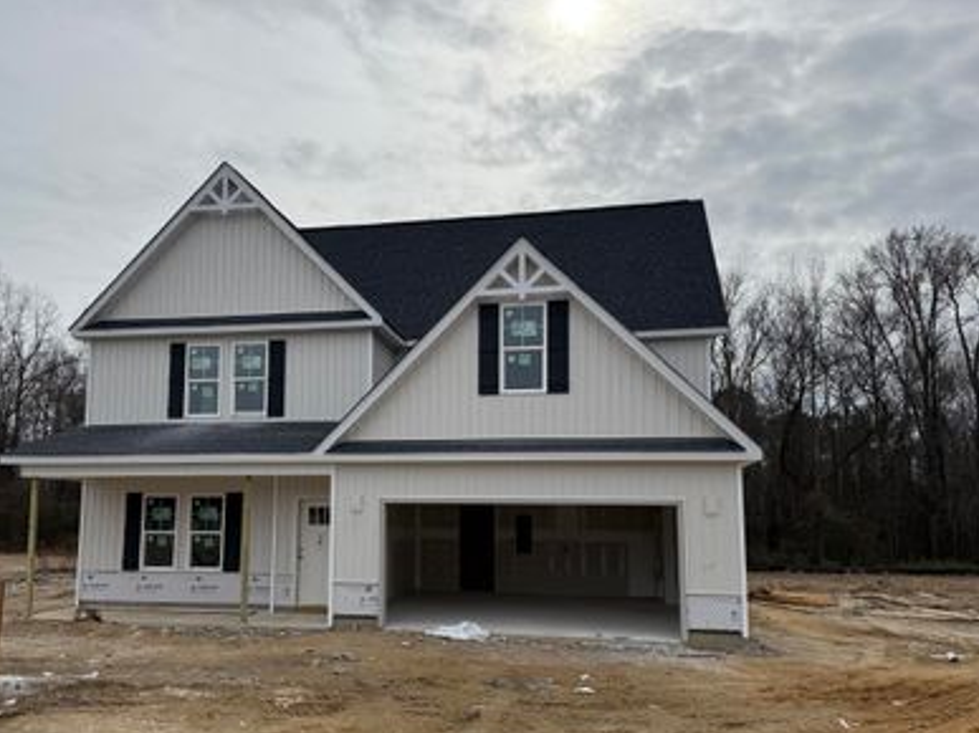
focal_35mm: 31
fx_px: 876
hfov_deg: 58.0
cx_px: 407
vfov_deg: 45.3
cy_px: 423
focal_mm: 6.76
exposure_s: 1/7353
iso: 80
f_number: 1.78
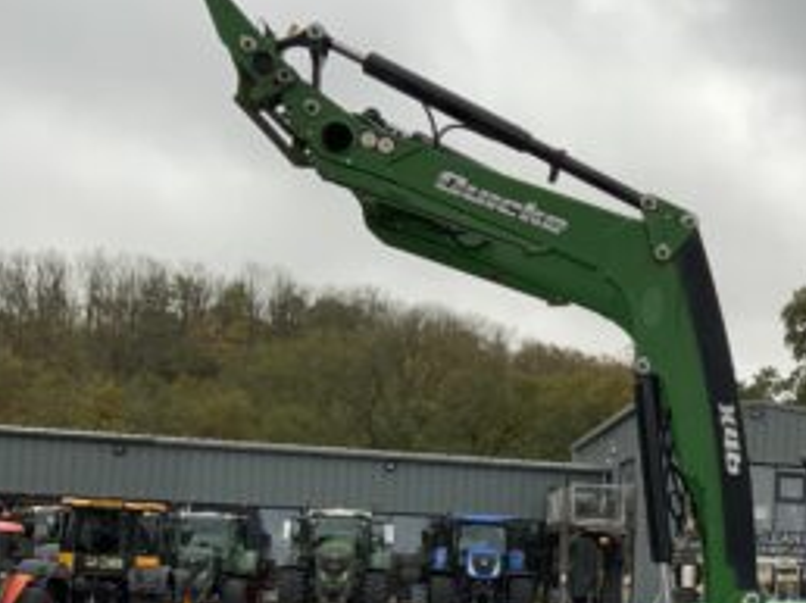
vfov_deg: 20.0
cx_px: 972
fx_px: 1675
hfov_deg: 24.5
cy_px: 537
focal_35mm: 72
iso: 16
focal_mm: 3
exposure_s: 1/255
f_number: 1.8
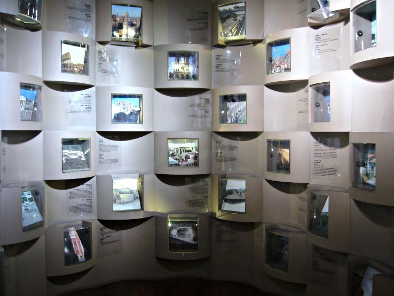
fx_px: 399
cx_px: 197
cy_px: 148
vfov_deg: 40.7
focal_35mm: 35
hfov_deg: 52.6
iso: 200
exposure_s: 1/8
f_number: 2.8
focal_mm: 5.8
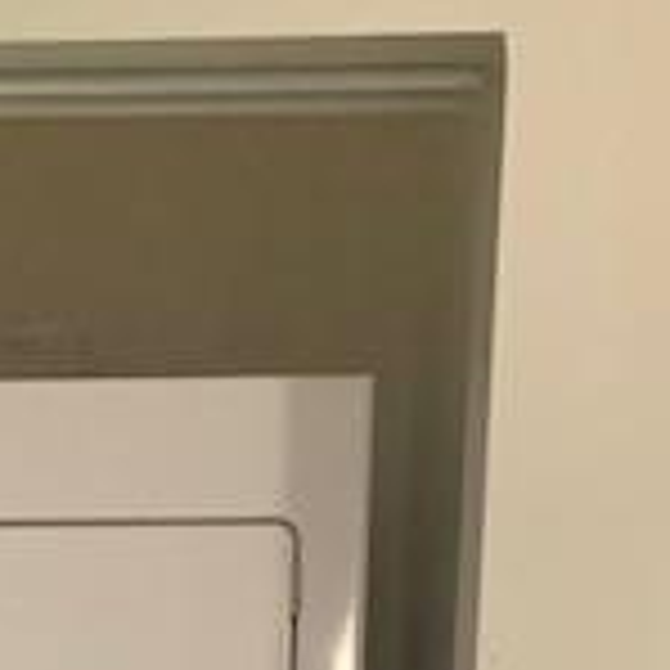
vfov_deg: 14.3
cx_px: -13
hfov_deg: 17.1
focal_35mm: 99
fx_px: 2168
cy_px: 1389
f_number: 1.8
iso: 320
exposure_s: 1/60
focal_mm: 4.25
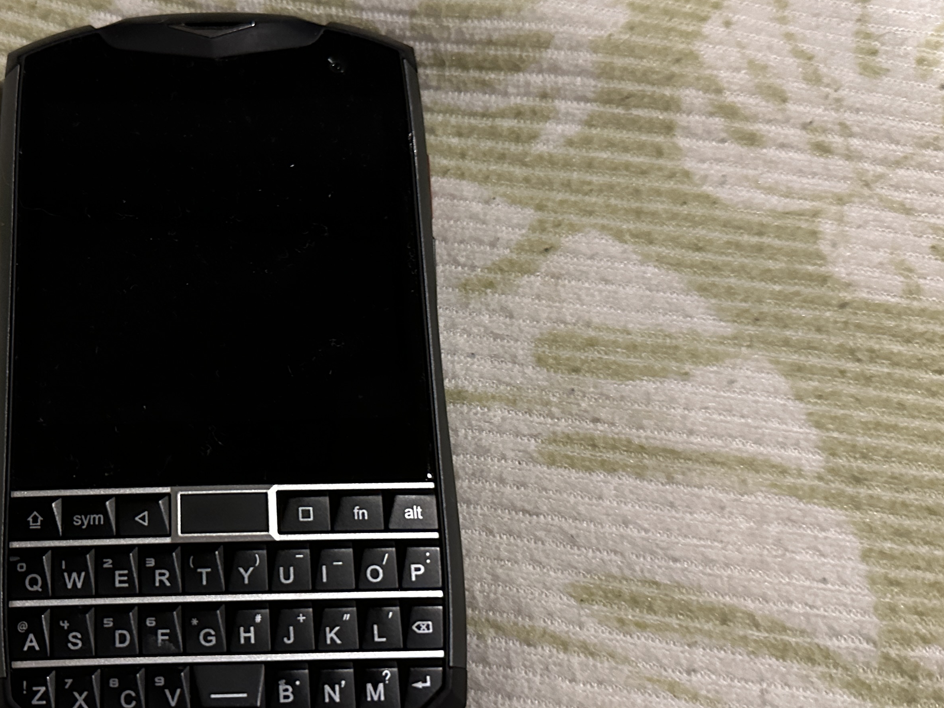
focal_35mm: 41
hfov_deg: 44.1
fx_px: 1118
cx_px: 223
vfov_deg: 35.1
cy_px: 389
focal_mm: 6.86
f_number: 1.78
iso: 800
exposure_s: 1/50
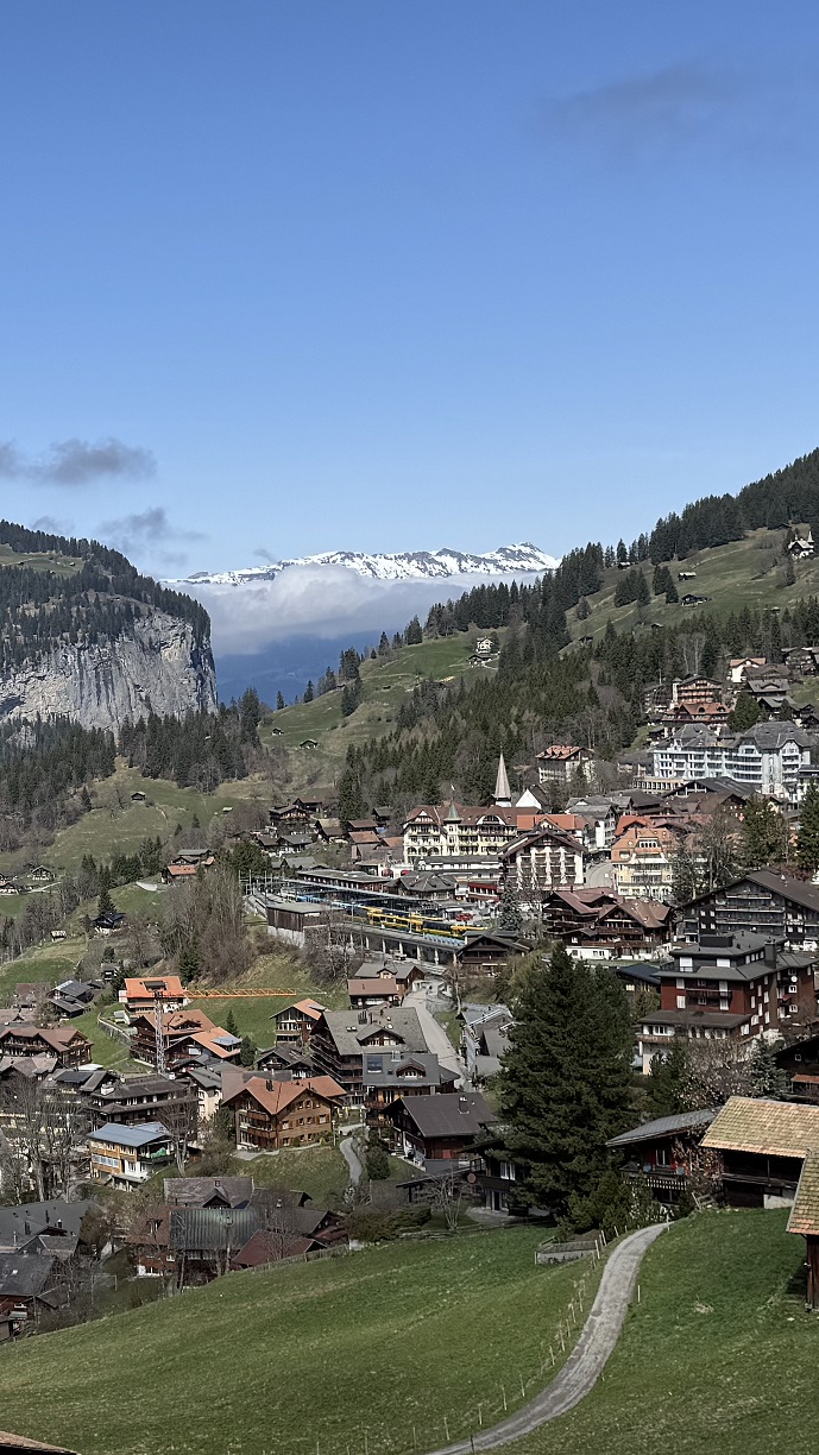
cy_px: 777
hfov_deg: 19.0
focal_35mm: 61
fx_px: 2354
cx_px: -75
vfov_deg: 34.3
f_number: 1.78
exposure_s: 1/6410
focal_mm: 6.76
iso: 80
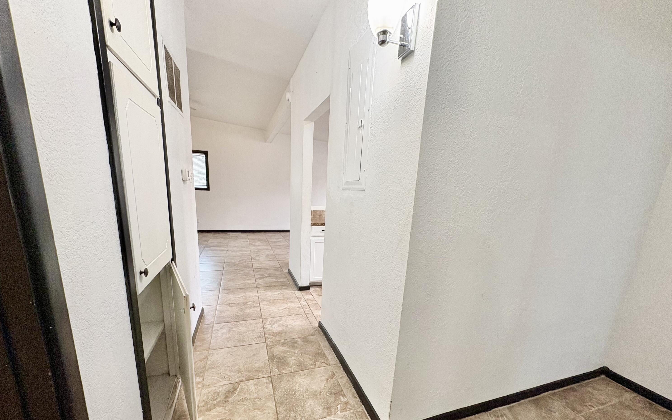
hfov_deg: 101.5
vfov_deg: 74.0
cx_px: 335
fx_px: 275
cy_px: 252
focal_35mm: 15
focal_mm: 2.22
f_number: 2.2
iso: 200
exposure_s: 1/60
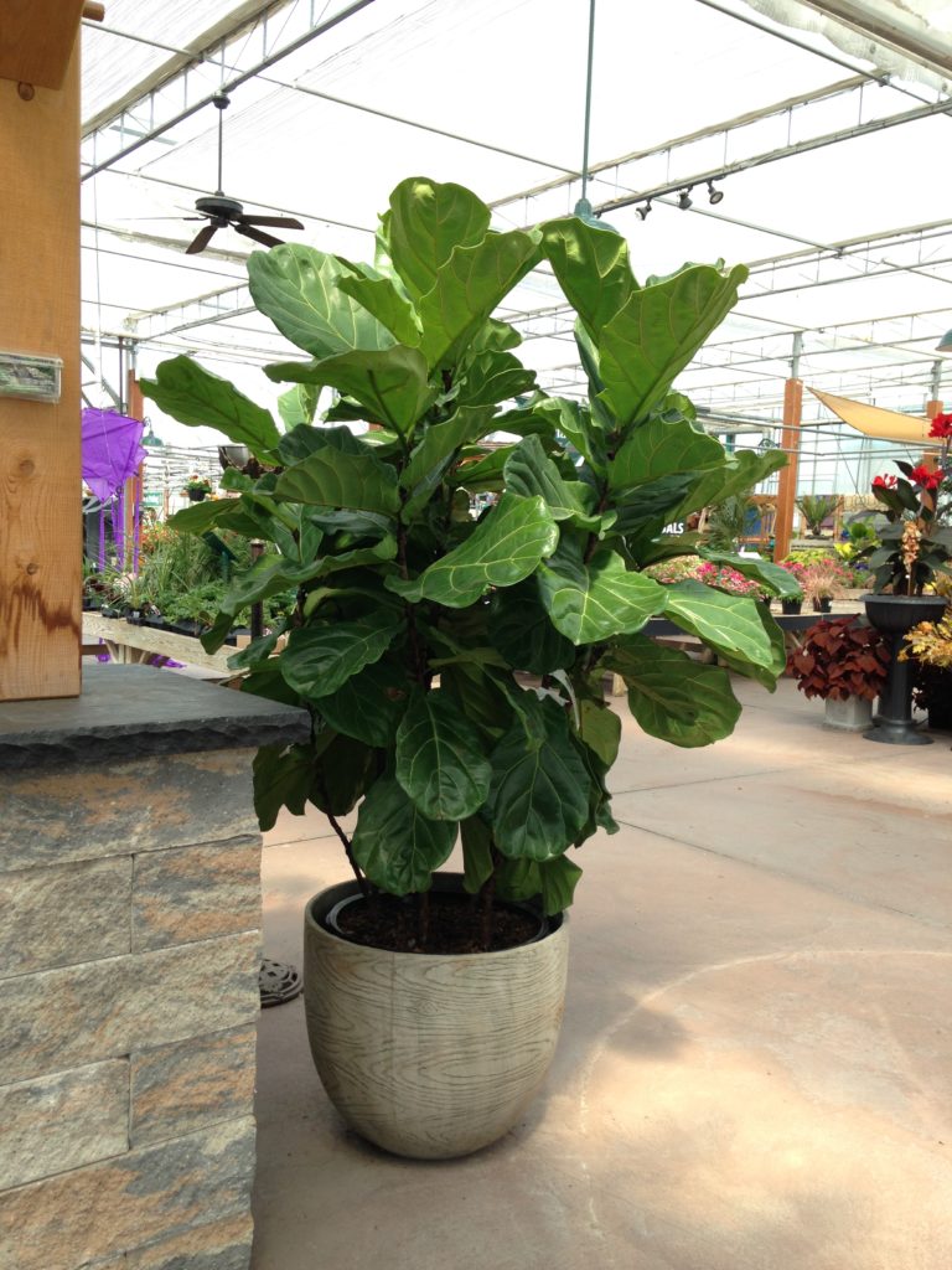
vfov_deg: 55.4
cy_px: 635
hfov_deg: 42.9
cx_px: 476
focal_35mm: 33
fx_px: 1210
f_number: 2.4
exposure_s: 1/211
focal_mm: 4.12
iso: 50
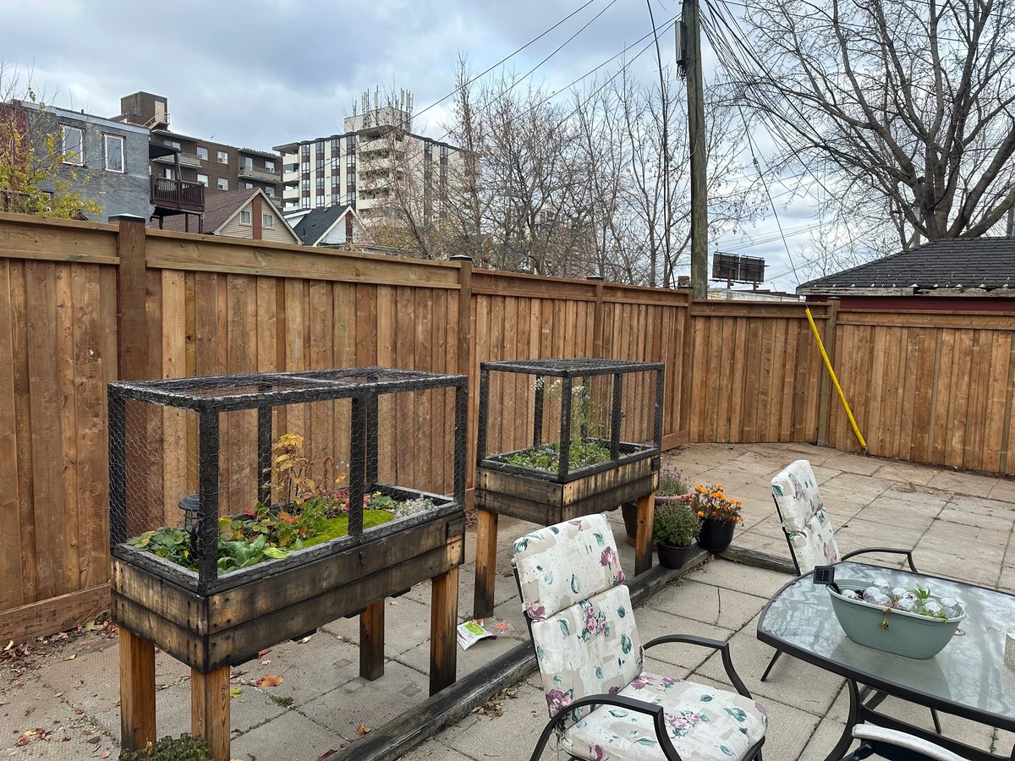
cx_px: 508
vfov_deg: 56.8
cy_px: 380
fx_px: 704
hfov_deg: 71.6
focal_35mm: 24
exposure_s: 1/1256
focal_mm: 6.86
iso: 80
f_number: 1.78
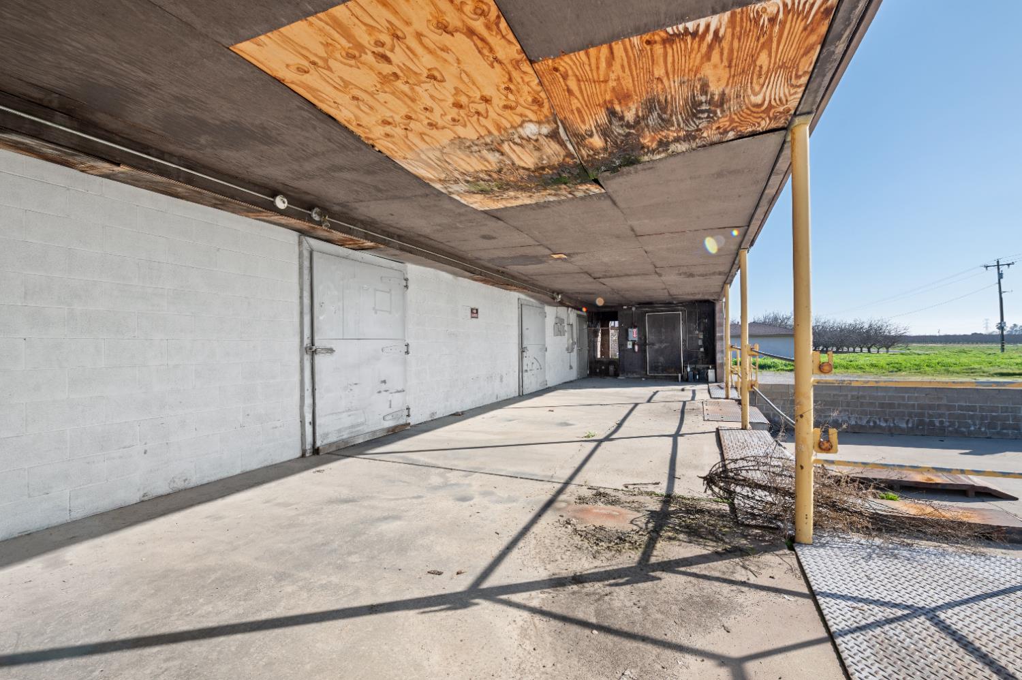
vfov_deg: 73.7
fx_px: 454
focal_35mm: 16
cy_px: 340
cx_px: 511
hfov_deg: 96.8
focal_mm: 16
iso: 250
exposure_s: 1/125
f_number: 9
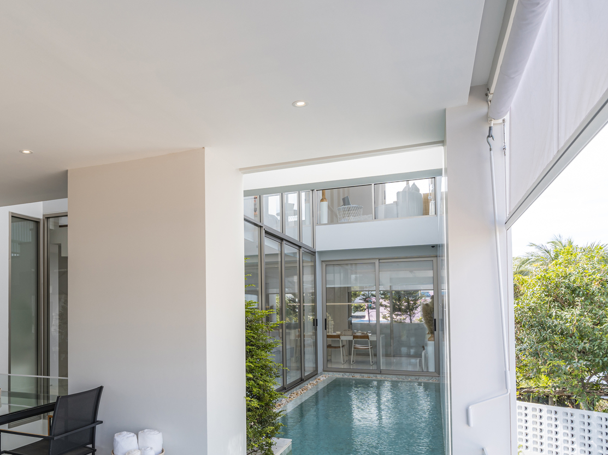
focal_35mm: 28
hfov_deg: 61.7
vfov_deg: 49.1
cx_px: 197
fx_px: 492
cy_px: 293
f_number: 8
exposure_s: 1/80
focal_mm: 20
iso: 200
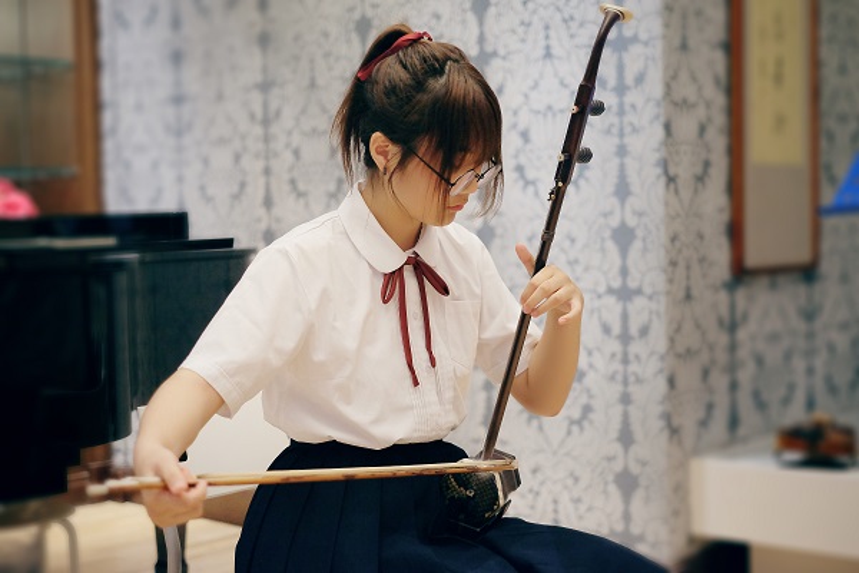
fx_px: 1265
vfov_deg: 25.5
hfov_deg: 37.5
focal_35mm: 53
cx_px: 430
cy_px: 286
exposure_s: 1/420
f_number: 1.4
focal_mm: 35
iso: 2500
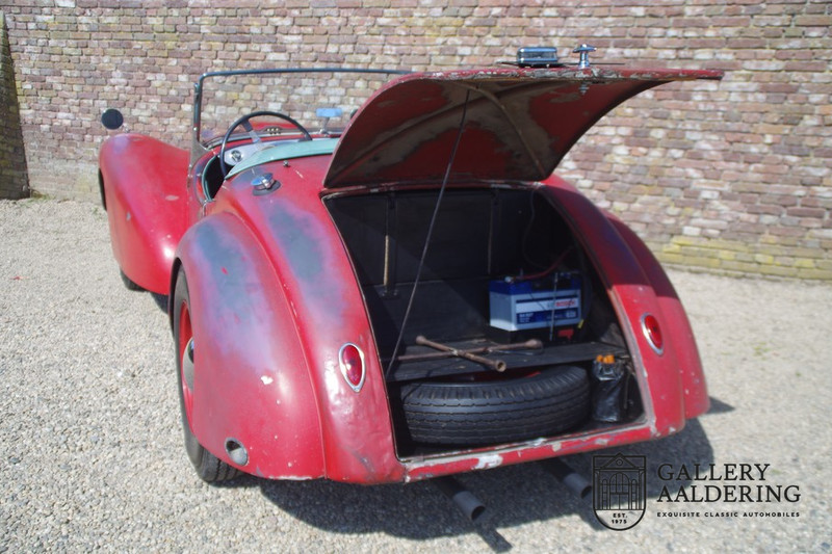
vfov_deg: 31.9
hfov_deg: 46.4
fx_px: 970
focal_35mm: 42
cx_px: 416
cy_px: 277
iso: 100
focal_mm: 28
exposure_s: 1/200
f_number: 4.5
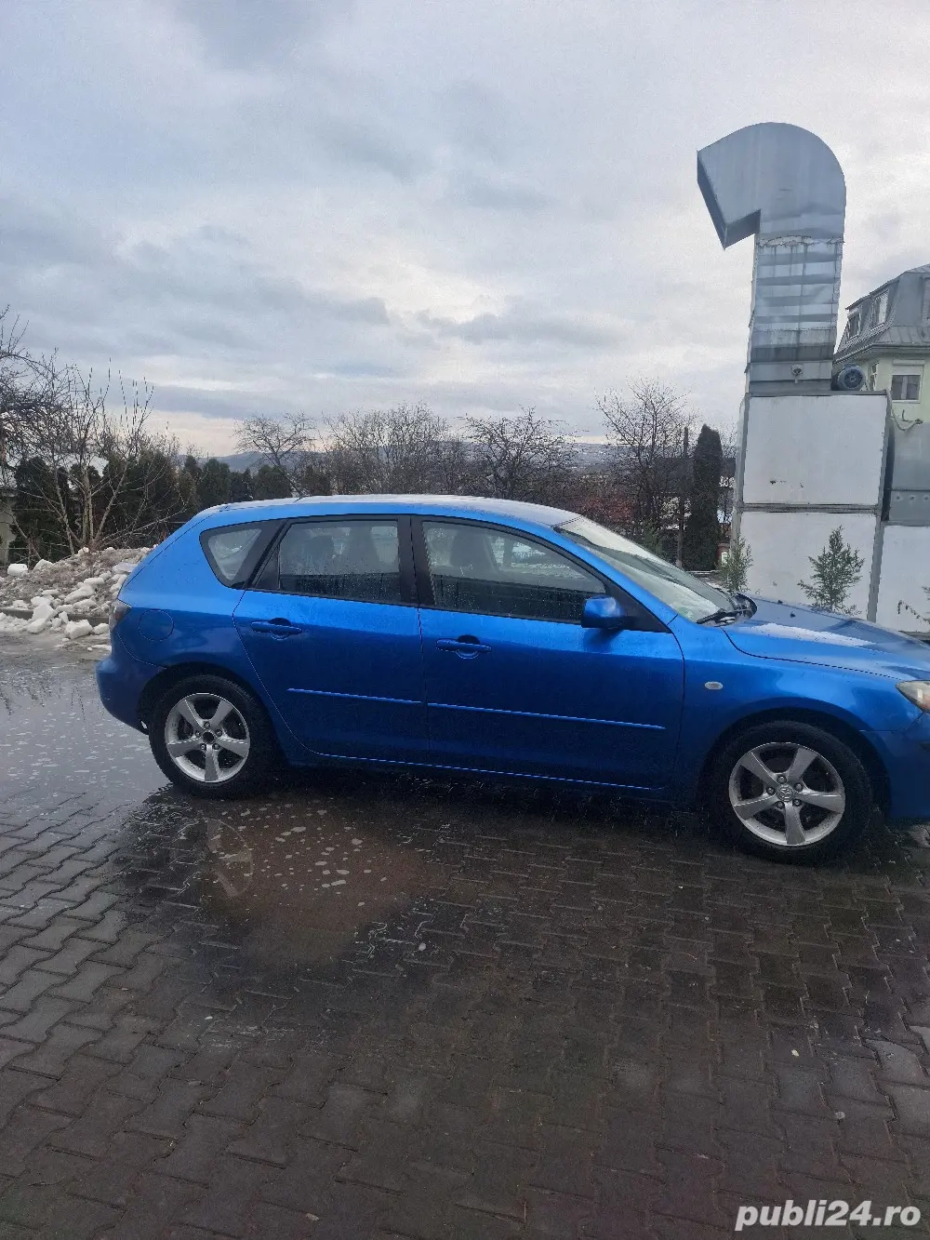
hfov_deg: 58.9
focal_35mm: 23
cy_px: 620
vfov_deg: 73.9
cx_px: 465
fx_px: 824
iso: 40
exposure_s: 1/833
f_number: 1.8
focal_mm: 5.54
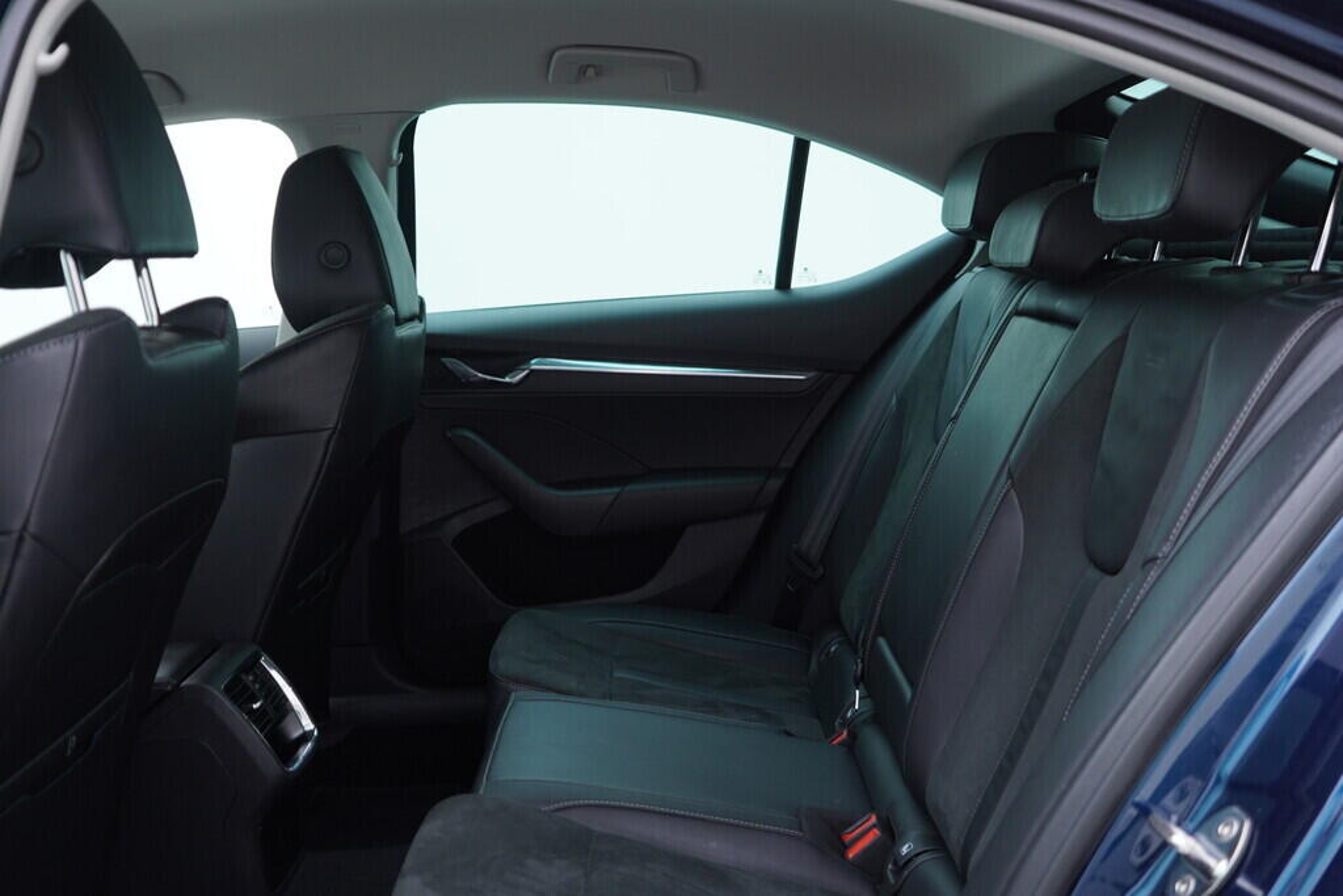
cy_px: 448
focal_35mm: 36
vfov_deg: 36.9
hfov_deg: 53.1
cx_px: 672
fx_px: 1343
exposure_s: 1/40
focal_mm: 24
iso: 160
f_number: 2.8
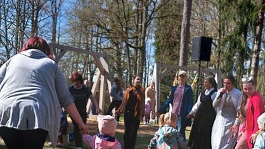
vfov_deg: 18.7
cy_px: 115
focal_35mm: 64
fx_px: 450
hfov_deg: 32.8
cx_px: 138
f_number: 1.8
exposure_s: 1/502
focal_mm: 5.23
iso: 25
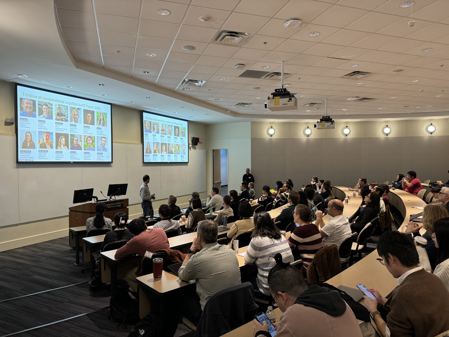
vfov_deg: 56.8
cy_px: 168
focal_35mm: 24
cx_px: 224
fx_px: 311
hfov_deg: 71.6
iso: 250
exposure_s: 1/60
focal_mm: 6.76
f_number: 1.78
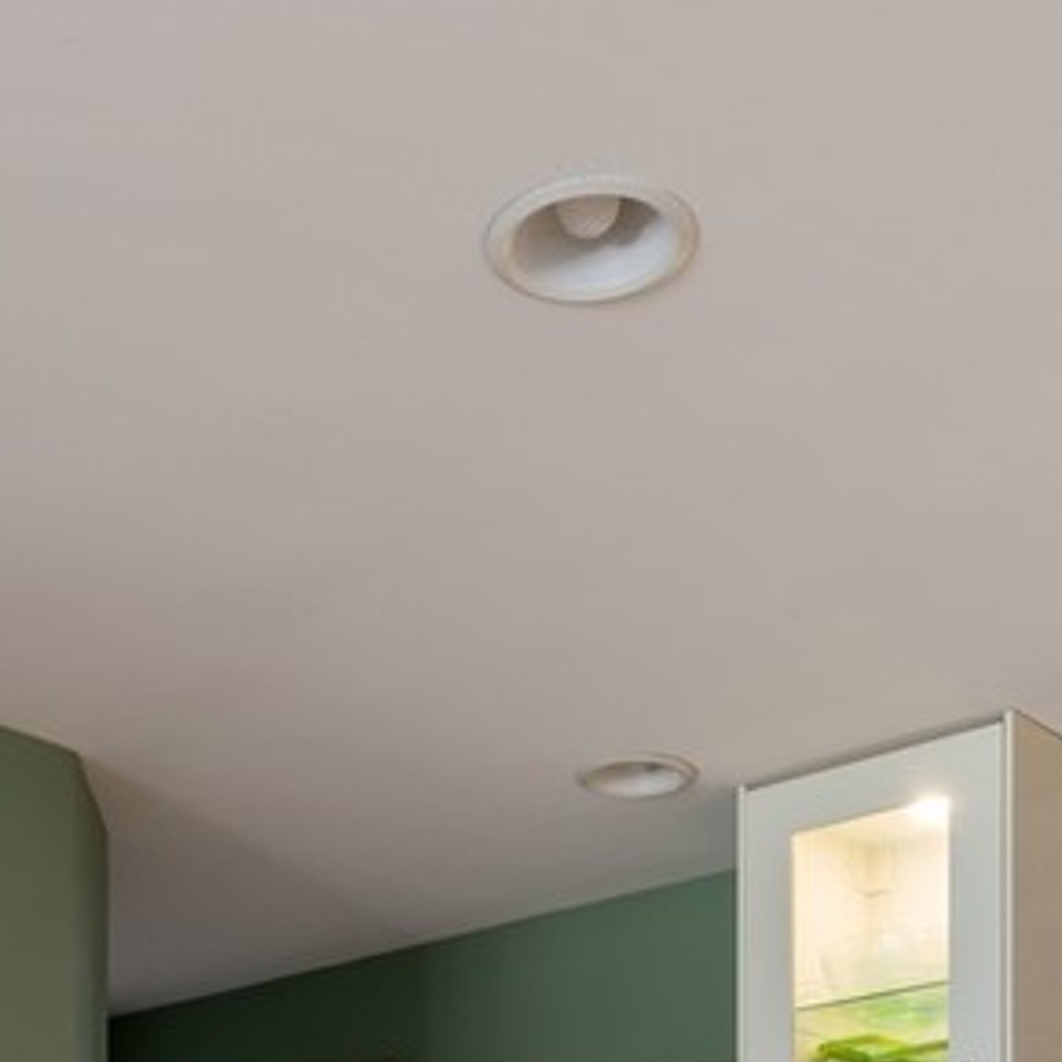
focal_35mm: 57
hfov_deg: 29.9
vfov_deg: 24.2
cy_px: 1549
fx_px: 1978
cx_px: 388
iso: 100
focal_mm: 12
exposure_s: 1/1.67
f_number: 8
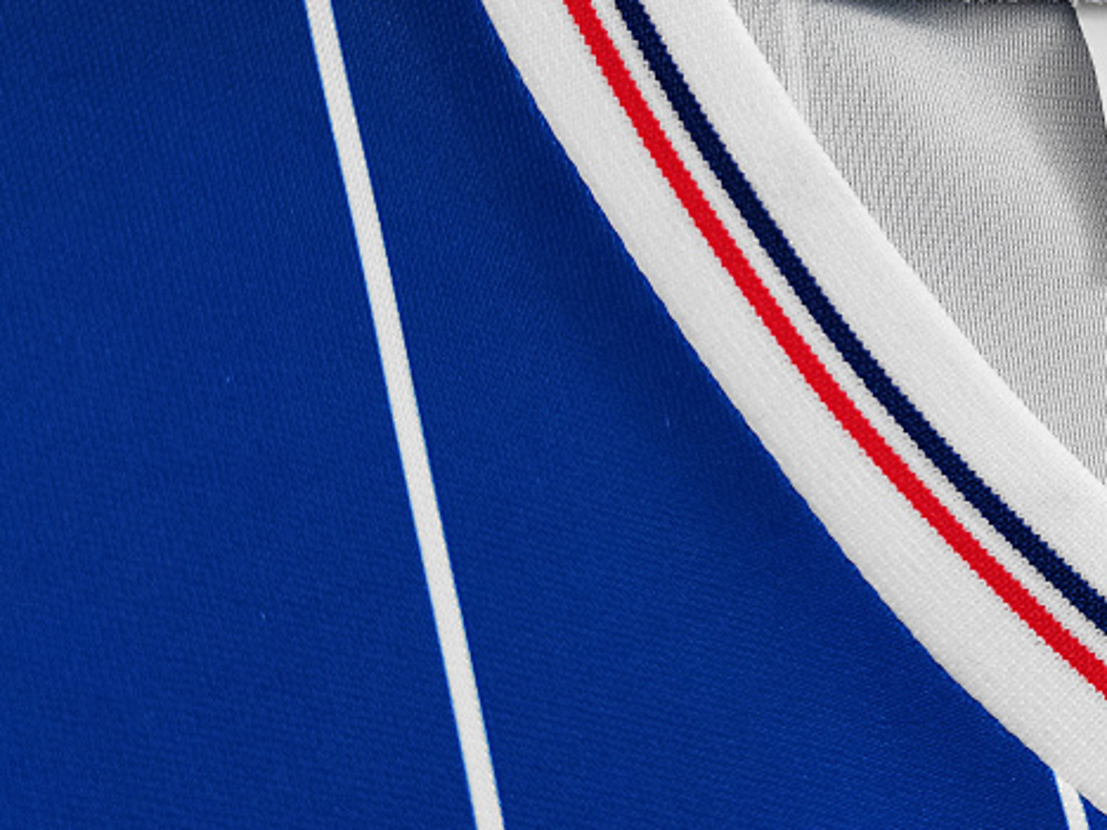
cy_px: 173
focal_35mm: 60
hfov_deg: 30.4
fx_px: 1919
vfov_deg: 24.1
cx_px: 1043
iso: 125
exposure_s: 1/100
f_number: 1.8
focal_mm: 5.58
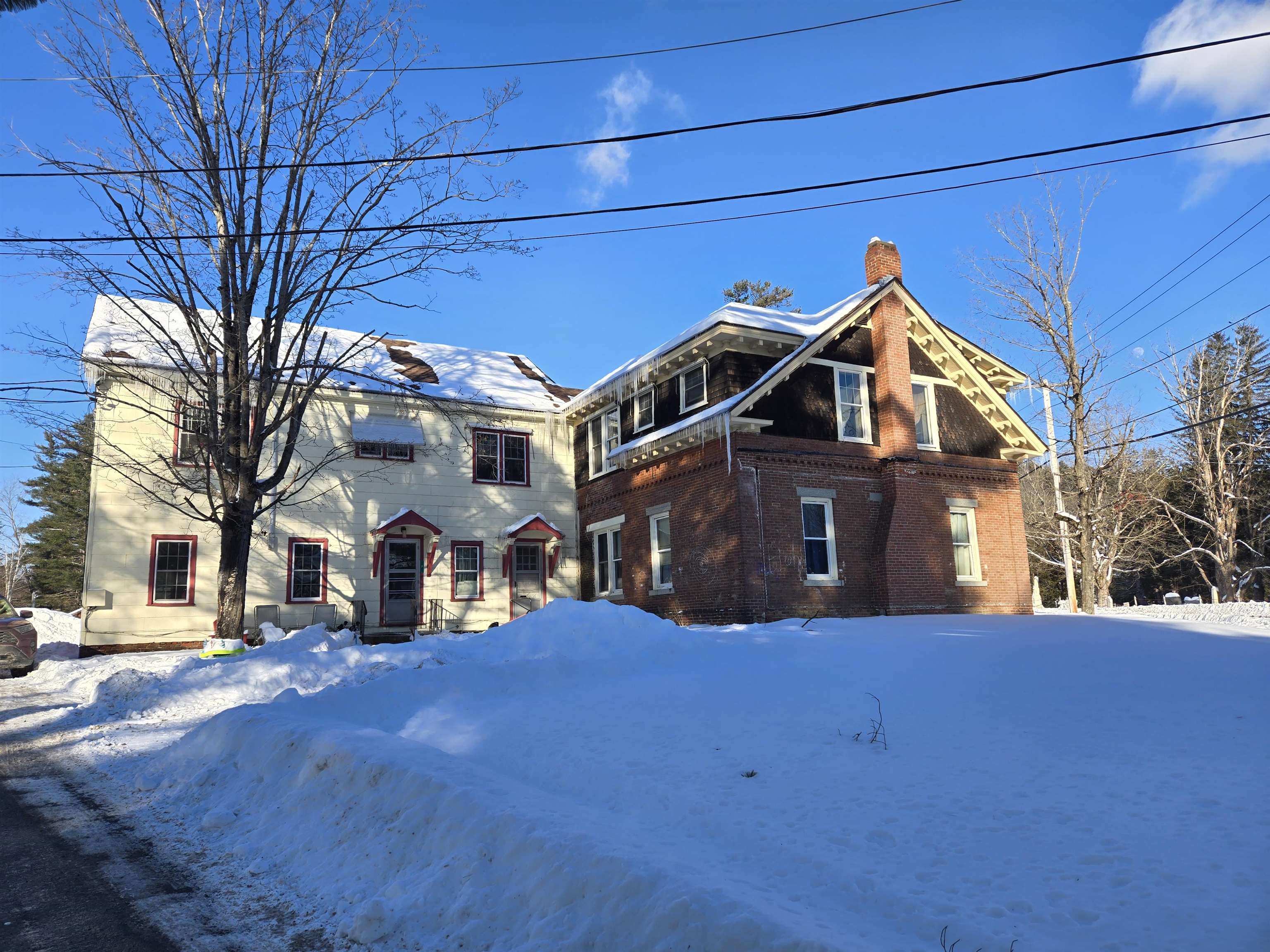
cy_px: 476
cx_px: 635
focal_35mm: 23
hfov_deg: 73.9
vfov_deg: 58.9
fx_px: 844
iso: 25
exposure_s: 1/1142
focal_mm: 5.4
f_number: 1.8
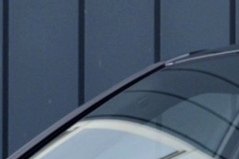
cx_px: 260
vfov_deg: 3.8
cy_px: 346
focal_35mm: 353
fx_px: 2345
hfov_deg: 5.8
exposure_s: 1/60
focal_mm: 38
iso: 720
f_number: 8
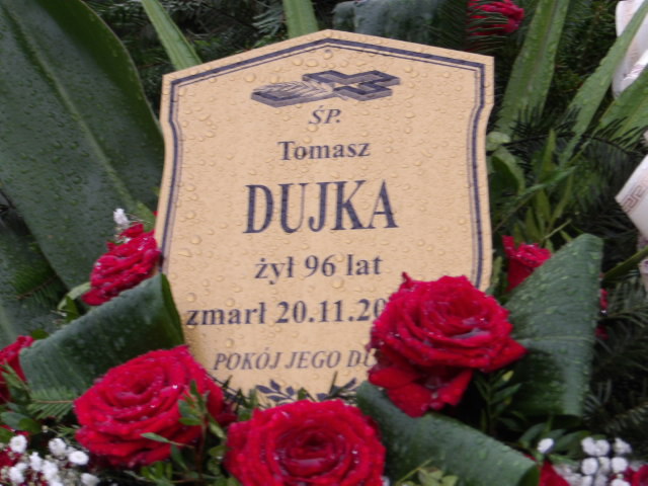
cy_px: 243
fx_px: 2022
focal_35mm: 108
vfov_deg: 13.7
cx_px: 324
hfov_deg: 18.2
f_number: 6.6
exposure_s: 1/60
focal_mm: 19.6
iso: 359
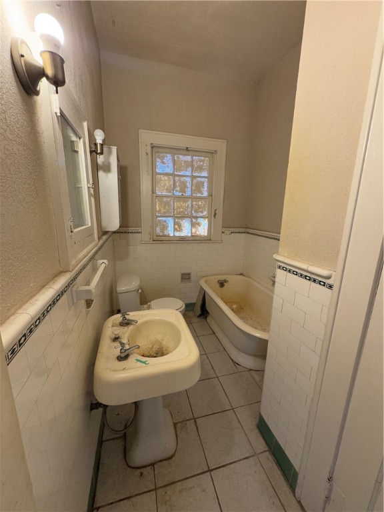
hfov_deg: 85.7
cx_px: 192
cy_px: 256
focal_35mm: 14
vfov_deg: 102.1
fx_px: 207
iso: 400
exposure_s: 1/60
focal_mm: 2.22
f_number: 2.2
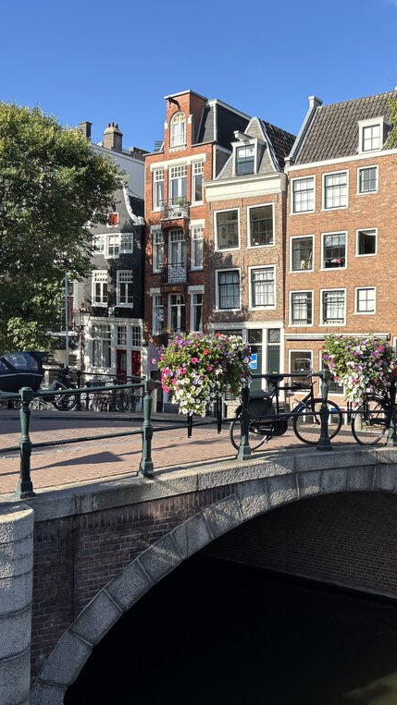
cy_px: 352
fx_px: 711
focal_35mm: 38
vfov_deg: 52.8
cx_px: 271
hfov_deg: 30.9
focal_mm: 5.96
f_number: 1.6
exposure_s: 1/811
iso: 50
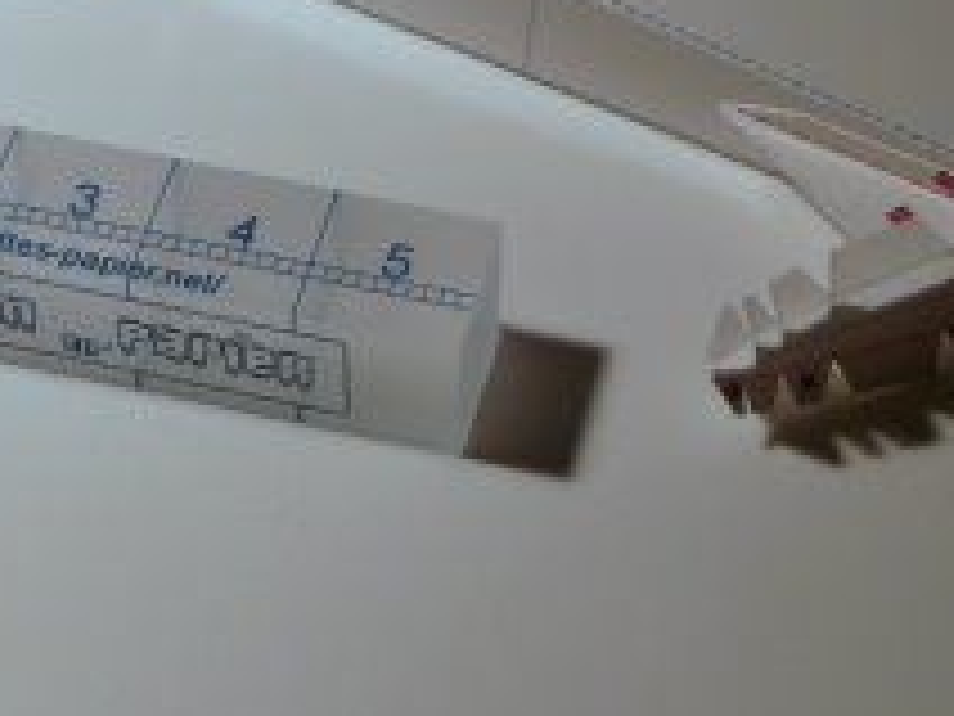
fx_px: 3748
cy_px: 99
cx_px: 504
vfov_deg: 10.9
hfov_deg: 14.5
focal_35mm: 136
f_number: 4.2
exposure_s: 1/40
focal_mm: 8
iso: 100
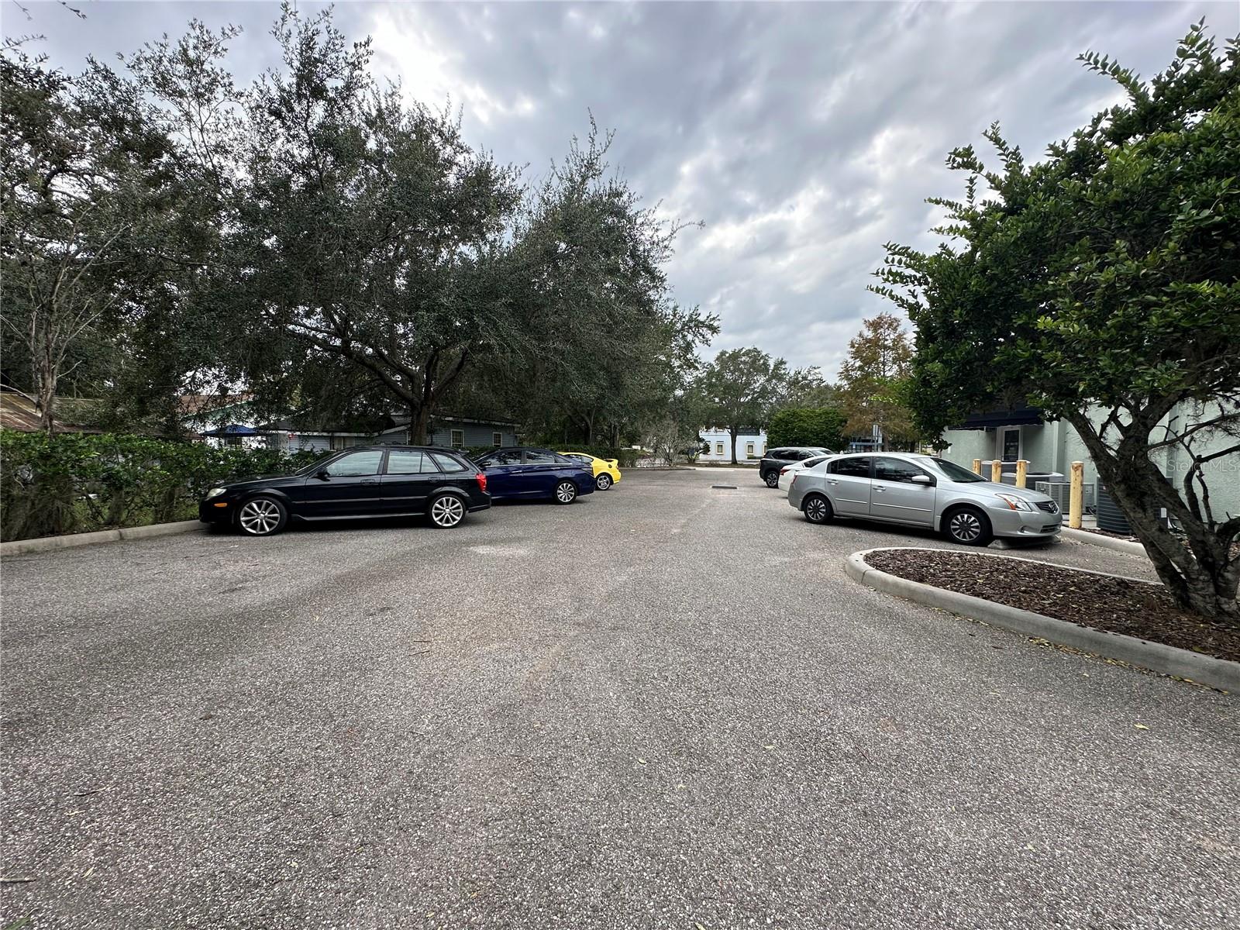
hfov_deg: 102.1
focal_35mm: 14
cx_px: 620
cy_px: 465
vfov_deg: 85.7
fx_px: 502
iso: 40
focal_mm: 2.22
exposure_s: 1/511
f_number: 2.2
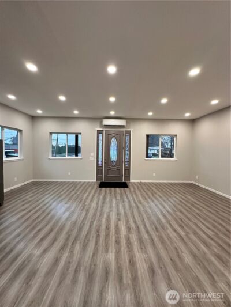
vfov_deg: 102.1
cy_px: 154
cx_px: 116
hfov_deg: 85.7
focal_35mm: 14
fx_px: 125
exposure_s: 1/120
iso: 200
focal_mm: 2.22
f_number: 2.2
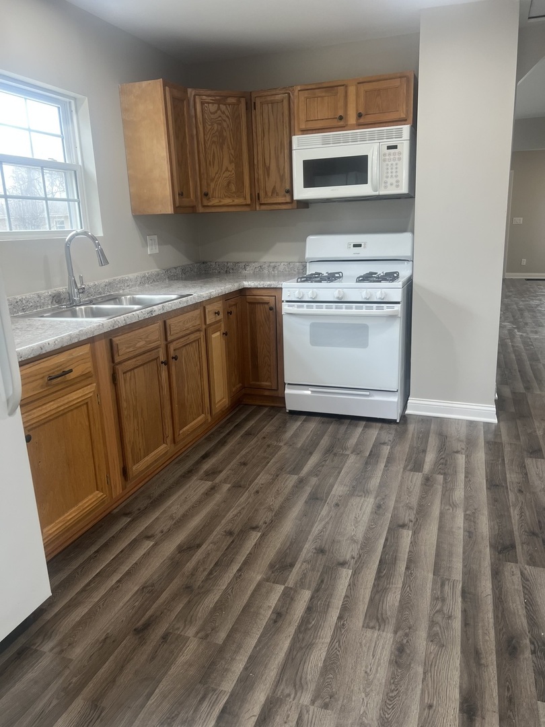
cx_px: 272
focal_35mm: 26
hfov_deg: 53.1
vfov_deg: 67.3
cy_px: 364
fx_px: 546
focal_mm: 5.7
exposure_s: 1/60
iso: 80
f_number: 1.5
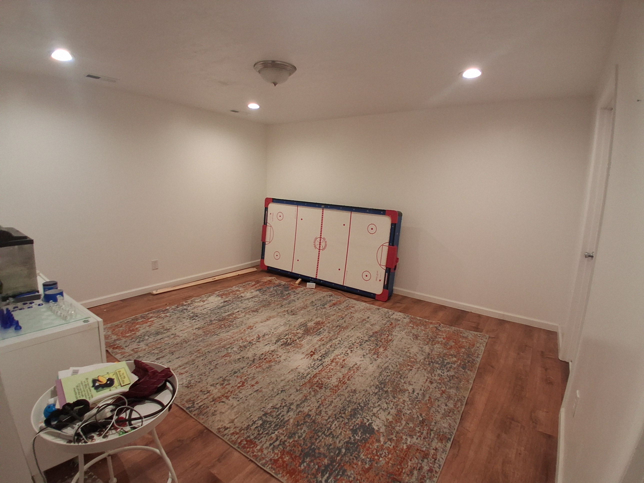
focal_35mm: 17
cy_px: 242
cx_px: 322
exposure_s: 1/40
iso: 200
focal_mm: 1.4
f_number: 2.2
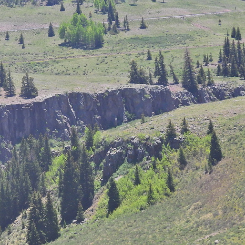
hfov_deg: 8.3
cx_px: -58
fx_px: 1674
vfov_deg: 8.4
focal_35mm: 209
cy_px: 120
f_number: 4
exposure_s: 1/640
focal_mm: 17
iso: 100
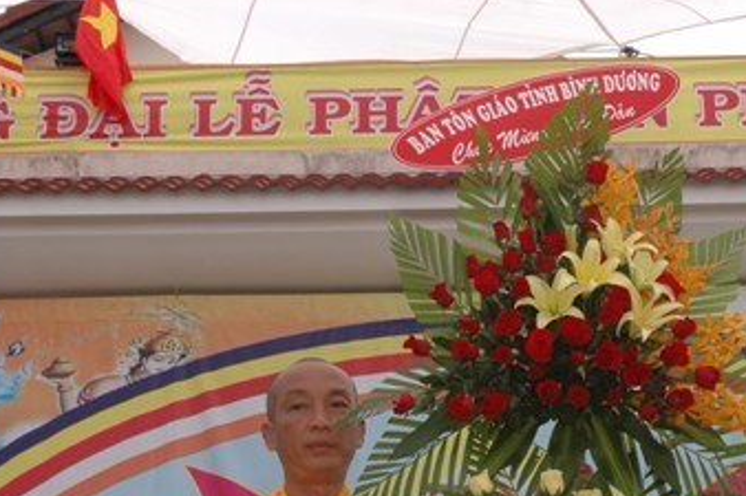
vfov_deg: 15.3
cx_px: 501
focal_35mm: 88
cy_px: 459
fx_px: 1821
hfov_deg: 23.0
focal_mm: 31
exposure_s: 1/250
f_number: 8
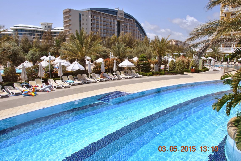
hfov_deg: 61.9
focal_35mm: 30
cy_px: 80
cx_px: 120
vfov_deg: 43.7
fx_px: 201
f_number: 9
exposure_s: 1/320
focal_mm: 20
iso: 100
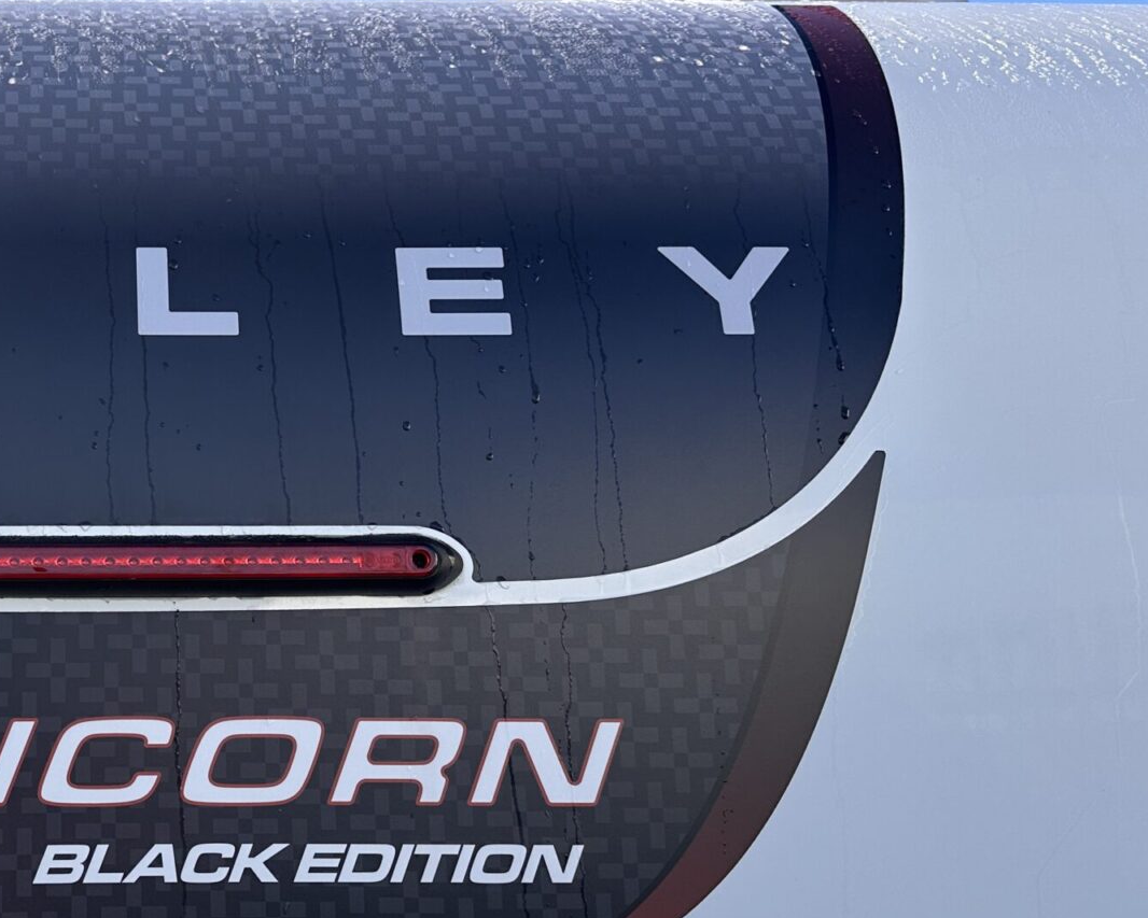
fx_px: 1529
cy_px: 455
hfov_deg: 38.0
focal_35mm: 45
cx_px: 88
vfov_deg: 33.4
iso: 80
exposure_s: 1/1517
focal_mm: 6.86
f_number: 1.78
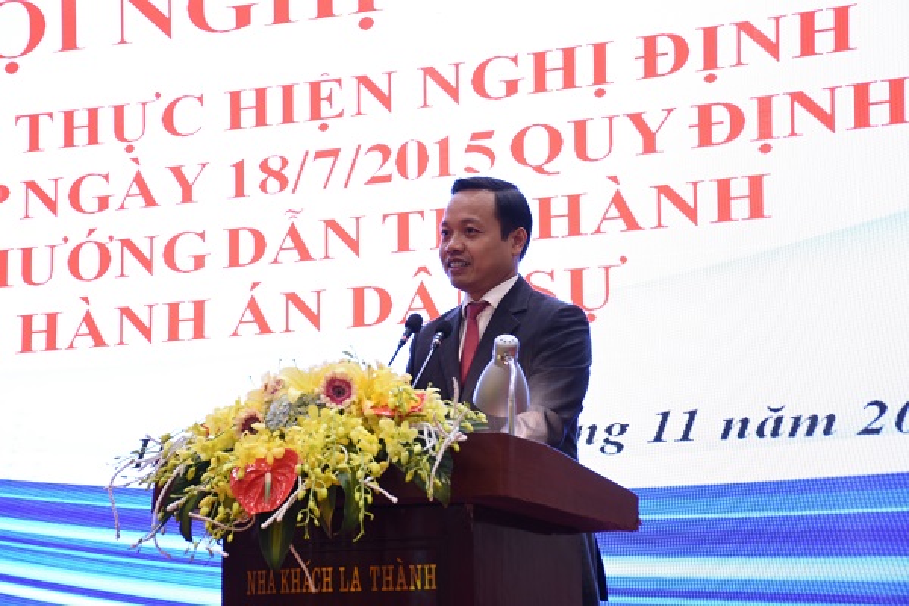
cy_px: 303
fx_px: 2121
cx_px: 454
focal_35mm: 84
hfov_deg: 24.2
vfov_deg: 16.3
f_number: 5.6
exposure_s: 1/13
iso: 400
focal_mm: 56
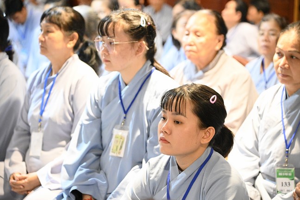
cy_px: 100
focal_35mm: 105
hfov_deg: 19.5
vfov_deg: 13.0
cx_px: 150
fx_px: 874
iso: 16000
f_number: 4
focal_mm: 105
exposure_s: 1/250
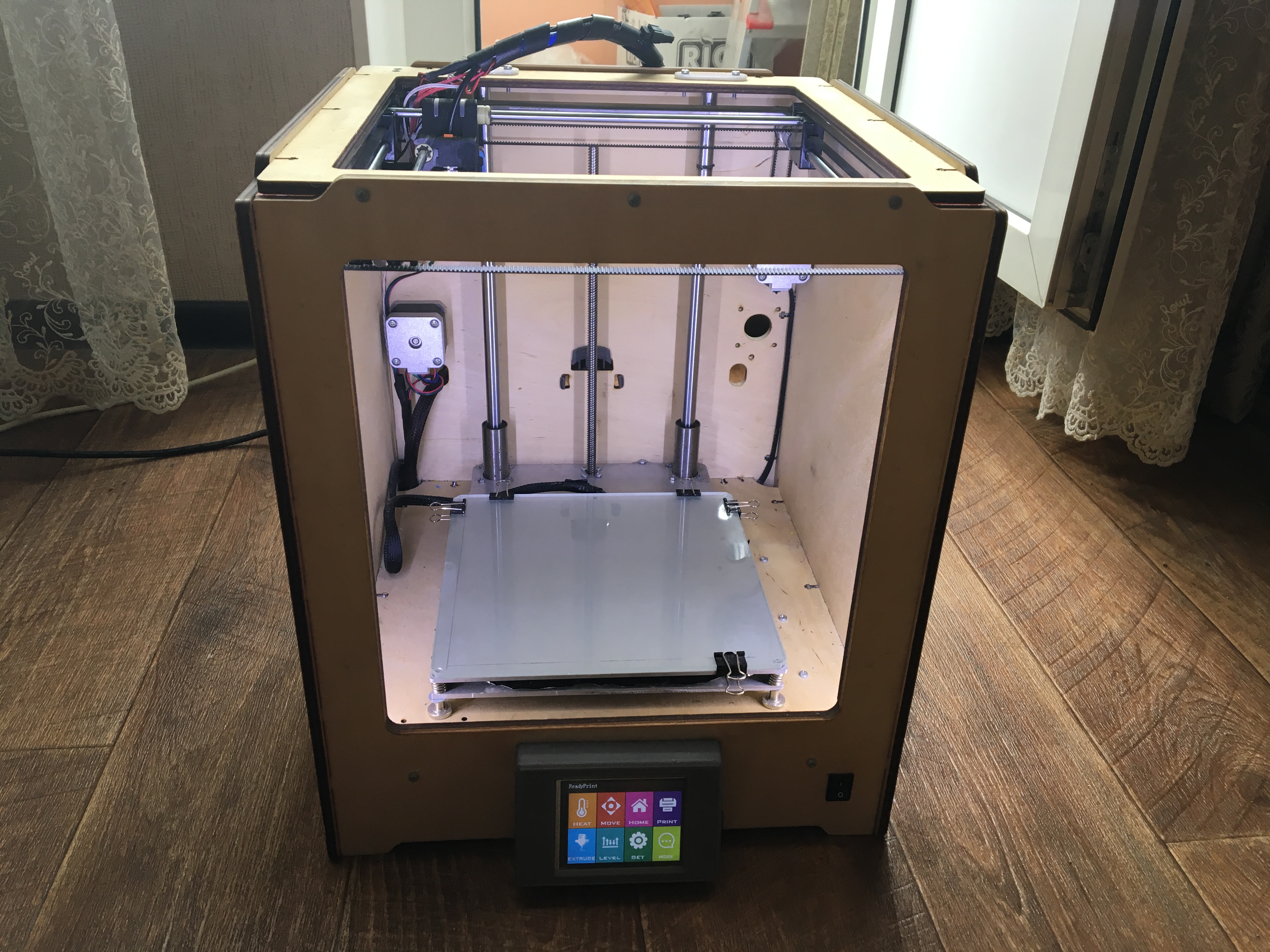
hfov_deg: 61.7
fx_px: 1064
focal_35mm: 29
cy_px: 476
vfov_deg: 48.2
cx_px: 635
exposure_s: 1/33
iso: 25
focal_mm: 4.15
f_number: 2.2
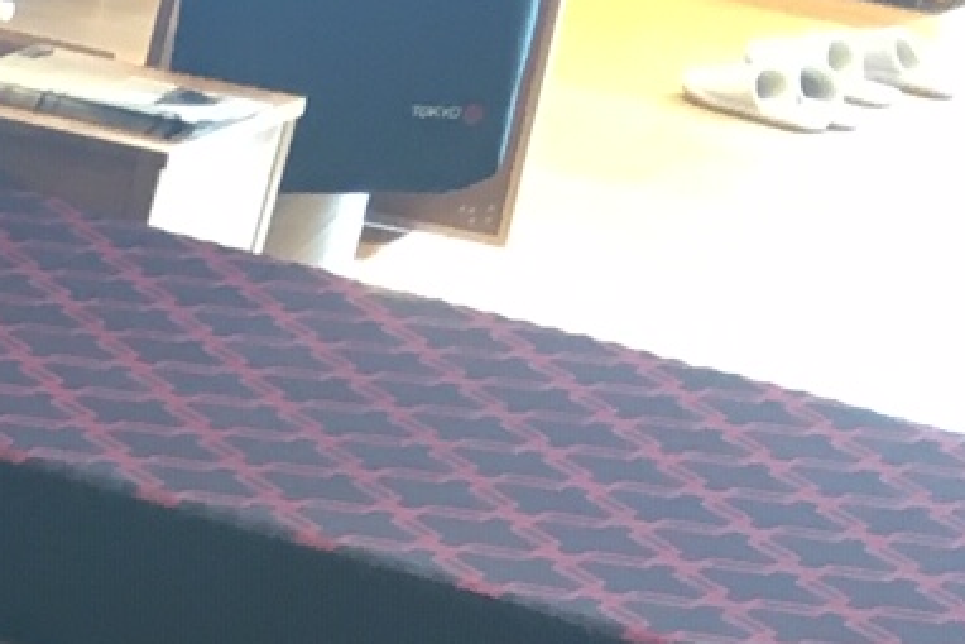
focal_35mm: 159
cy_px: 1826
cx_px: -1364
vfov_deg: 7.7
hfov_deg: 10.9
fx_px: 4263
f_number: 2.2
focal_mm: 4.15
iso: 50
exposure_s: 1/30
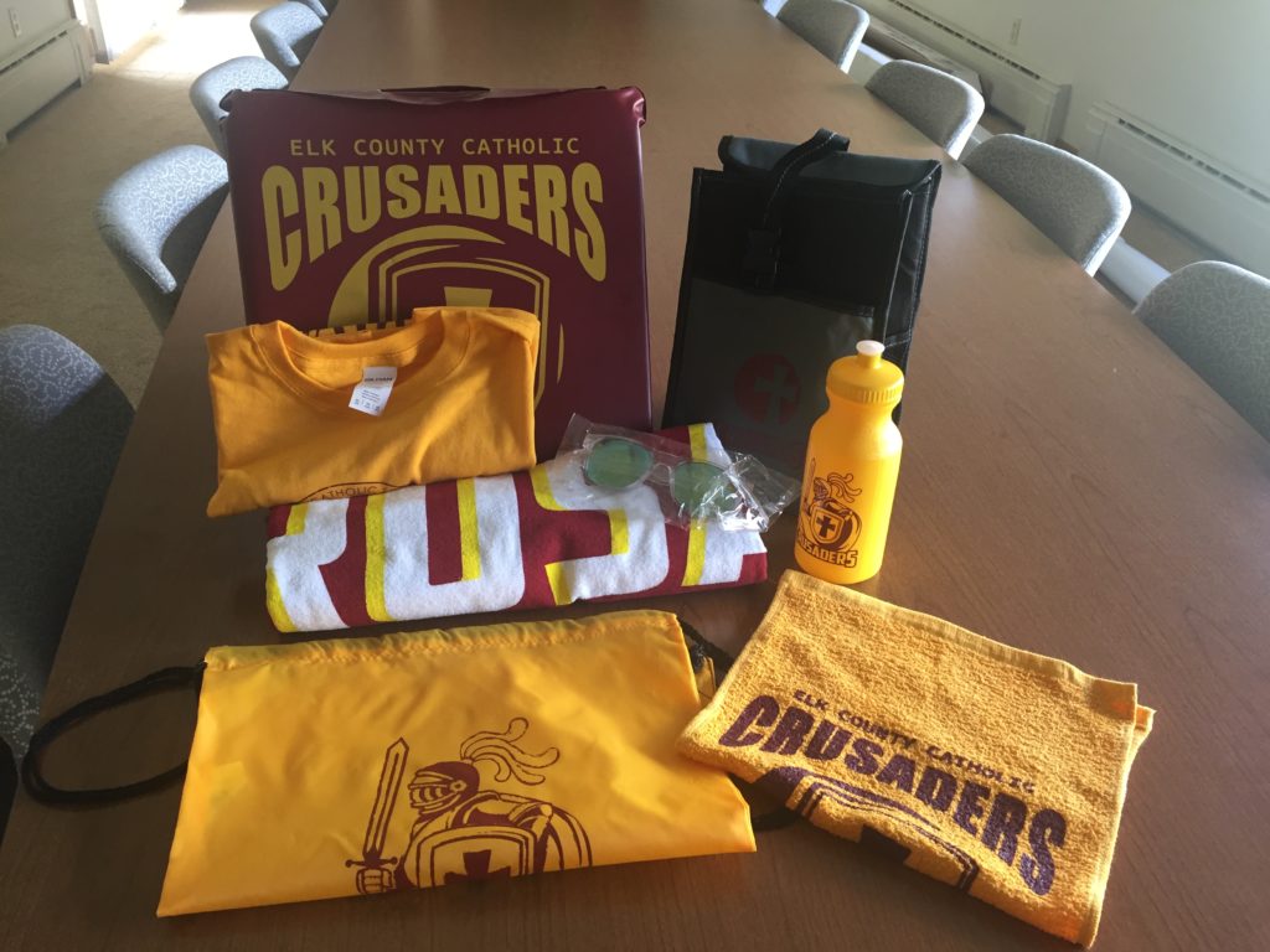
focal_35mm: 29
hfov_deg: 61.7
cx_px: 635
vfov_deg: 48.2
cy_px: 476
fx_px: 1064
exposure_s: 1/30
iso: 100
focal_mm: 4.15
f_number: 2.2
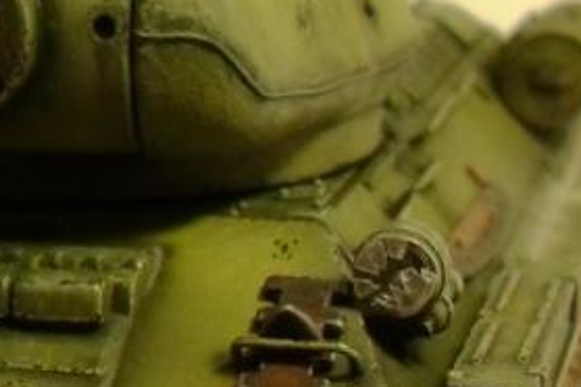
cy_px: 362
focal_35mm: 130
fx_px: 2098
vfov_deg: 10.5
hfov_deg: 15.1
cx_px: -146
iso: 160
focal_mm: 6.3
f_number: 2.8
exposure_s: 1/60
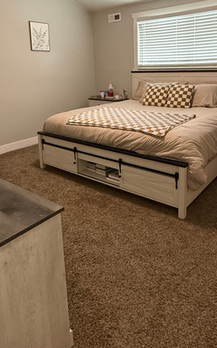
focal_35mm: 28
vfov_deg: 64.7
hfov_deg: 44.4
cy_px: 115
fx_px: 265
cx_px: 121
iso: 400
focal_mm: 2.22
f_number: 2.2
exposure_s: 1/60
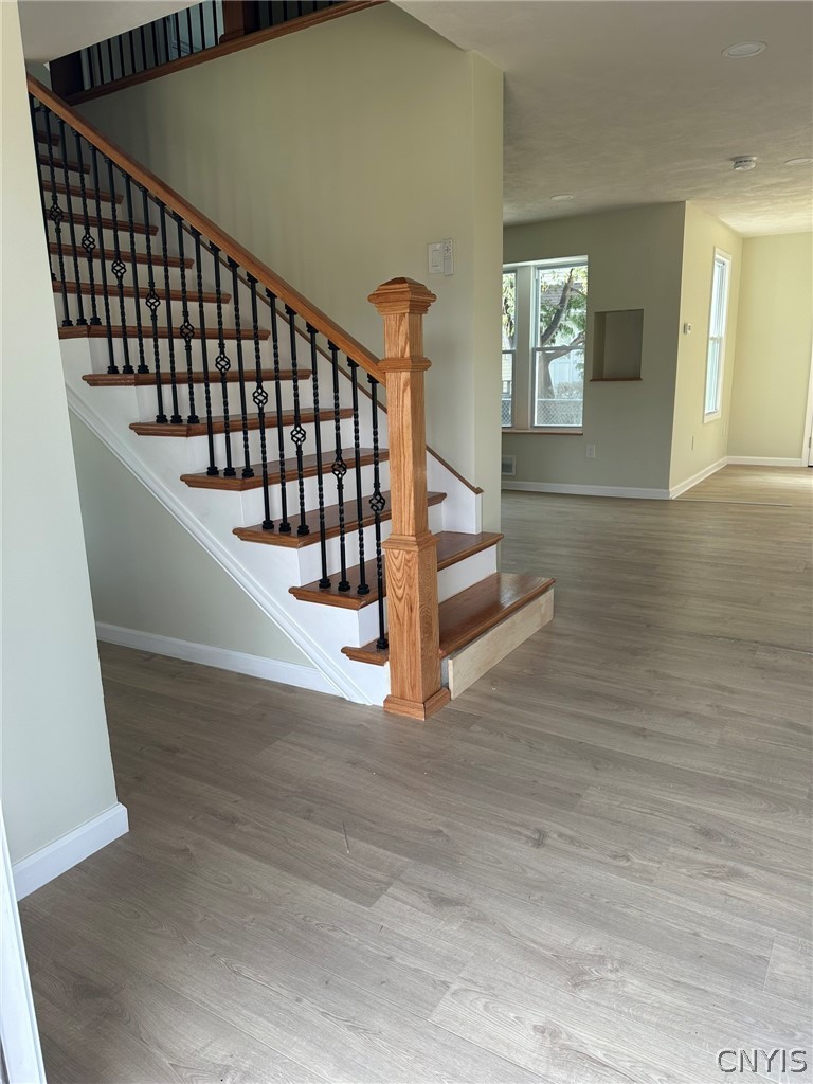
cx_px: 406
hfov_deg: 56.8
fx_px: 752
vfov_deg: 71.6
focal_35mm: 24
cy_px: 542
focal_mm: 6.86
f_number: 1.78
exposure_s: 1/121
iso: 80
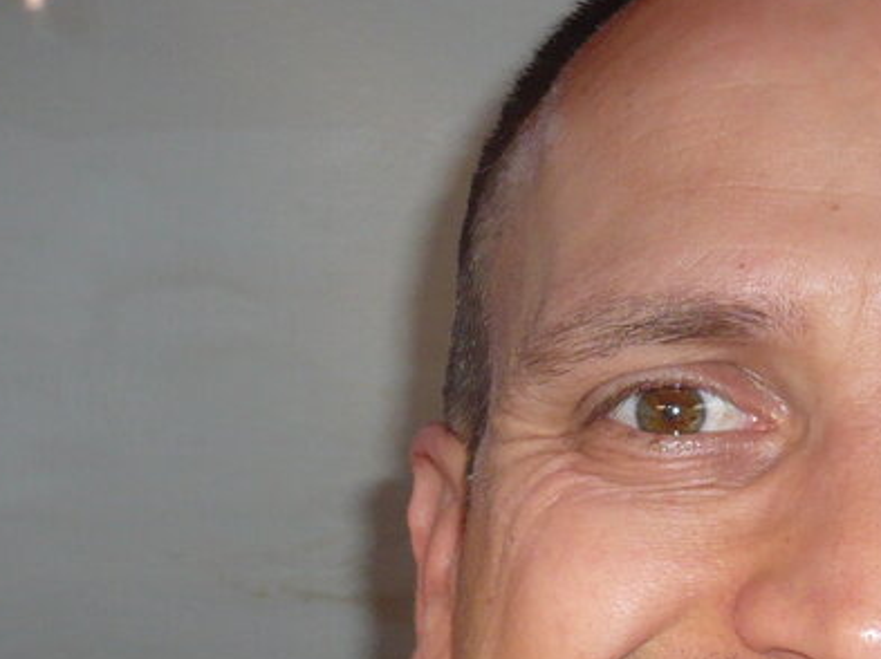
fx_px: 2721
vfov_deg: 13.8
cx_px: 771
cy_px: 495
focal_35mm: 107
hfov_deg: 18.1
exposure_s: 1/30
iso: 100
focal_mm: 5.8
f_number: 2.8
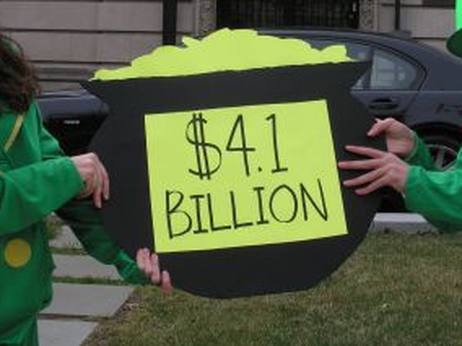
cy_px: 84
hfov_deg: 24.1
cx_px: 252
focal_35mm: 81
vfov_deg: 18.1
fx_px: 1081
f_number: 4.8
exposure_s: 1/320
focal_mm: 7.8
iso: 50
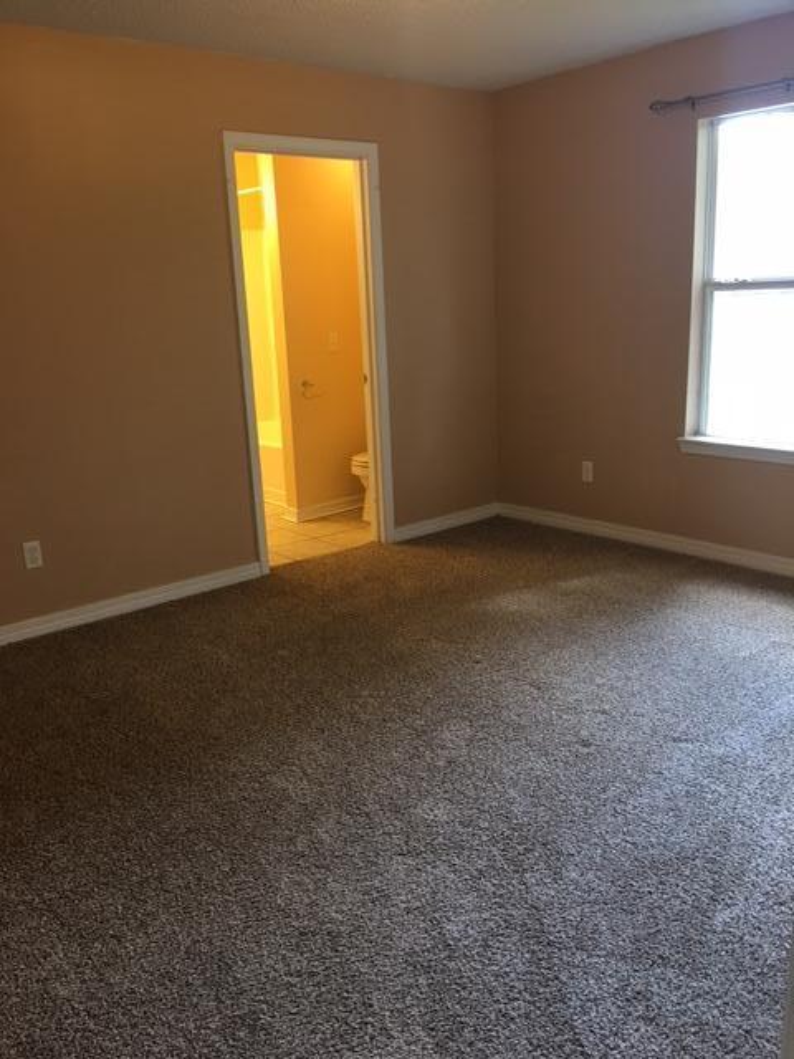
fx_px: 887
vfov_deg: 61.7
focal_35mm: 29
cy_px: 530
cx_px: 397
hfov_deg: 48.2
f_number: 2.2
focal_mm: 4.15
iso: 40
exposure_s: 1/15
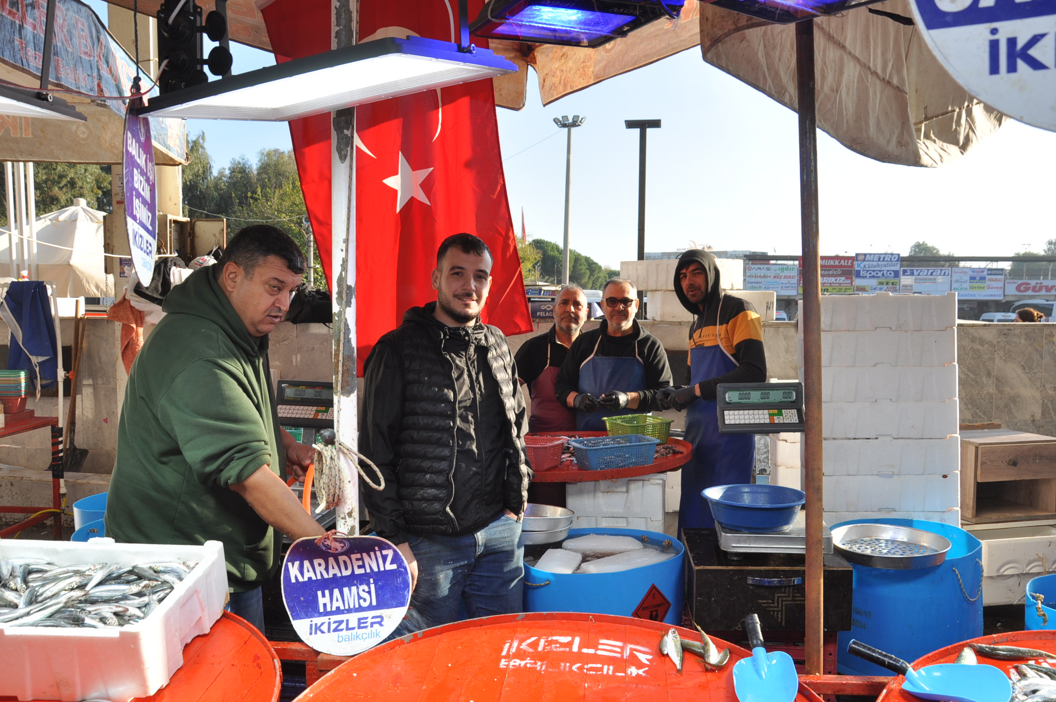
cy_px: 351
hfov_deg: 59.6
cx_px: 528
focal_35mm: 32
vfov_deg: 41.6
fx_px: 923
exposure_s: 1/200
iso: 200
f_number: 9
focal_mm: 21
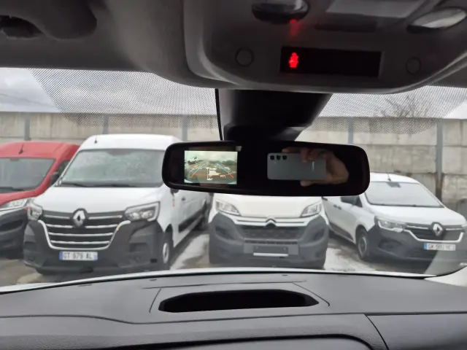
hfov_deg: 73.9
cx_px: 234
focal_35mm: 23
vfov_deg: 58.9
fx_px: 310
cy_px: 175
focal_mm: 5.4
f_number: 1.8
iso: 64
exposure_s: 1/180
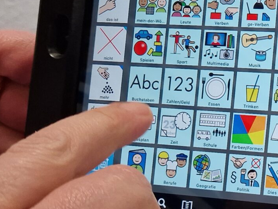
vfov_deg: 17.8
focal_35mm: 83
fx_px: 667
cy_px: 121
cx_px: 424
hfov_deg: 20.1
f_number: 1.8
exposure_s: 1/180
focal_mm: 5.4
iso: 80
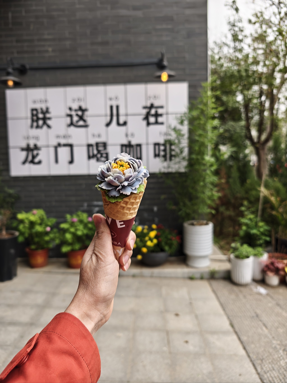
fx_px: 254
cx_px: 144
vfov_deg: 73.9
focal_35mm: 23
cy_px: 192
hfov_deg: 58.9
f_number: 1.44
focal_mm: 6.68
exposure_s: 1/1000
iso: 50
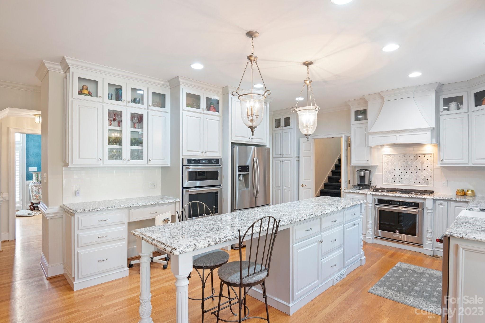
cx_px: 242
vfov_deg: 64.5
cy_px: 162
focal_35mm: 19
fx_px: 256
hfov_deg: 87.0
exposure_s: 1.6
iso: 200
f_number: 8
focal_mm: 19
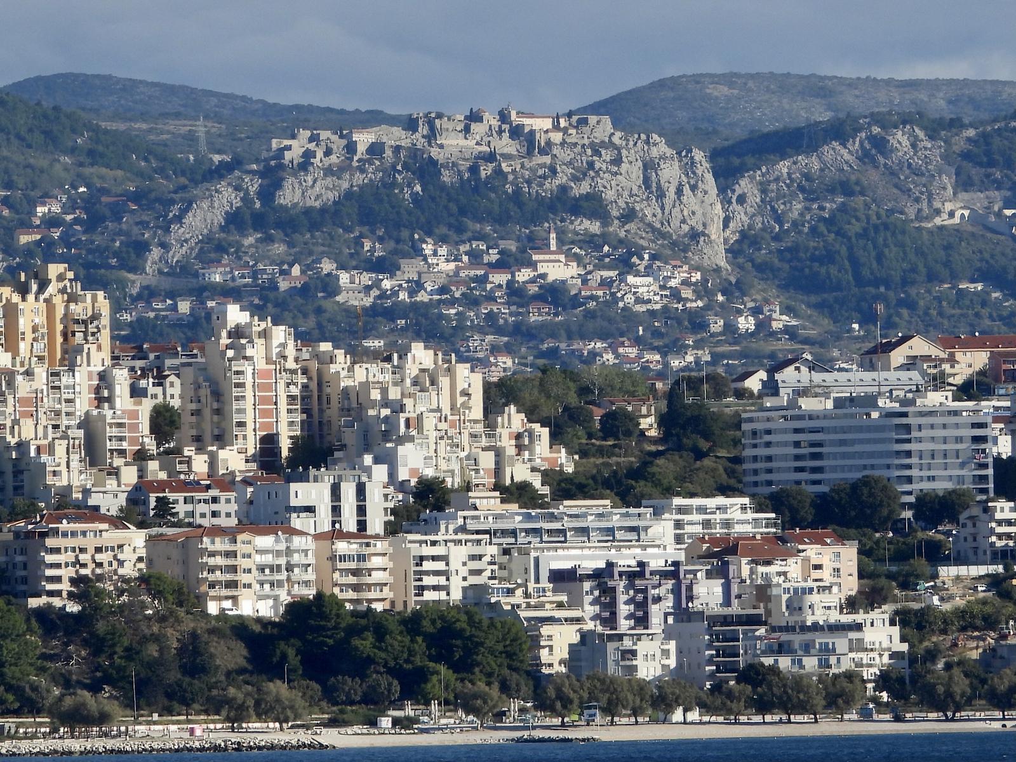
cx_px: 508
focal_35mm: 370
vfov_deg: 4.0
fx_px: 10860
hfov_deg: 5.4
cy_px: 381
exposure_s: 1/800
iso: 100
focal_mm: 66.5
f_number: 5.6
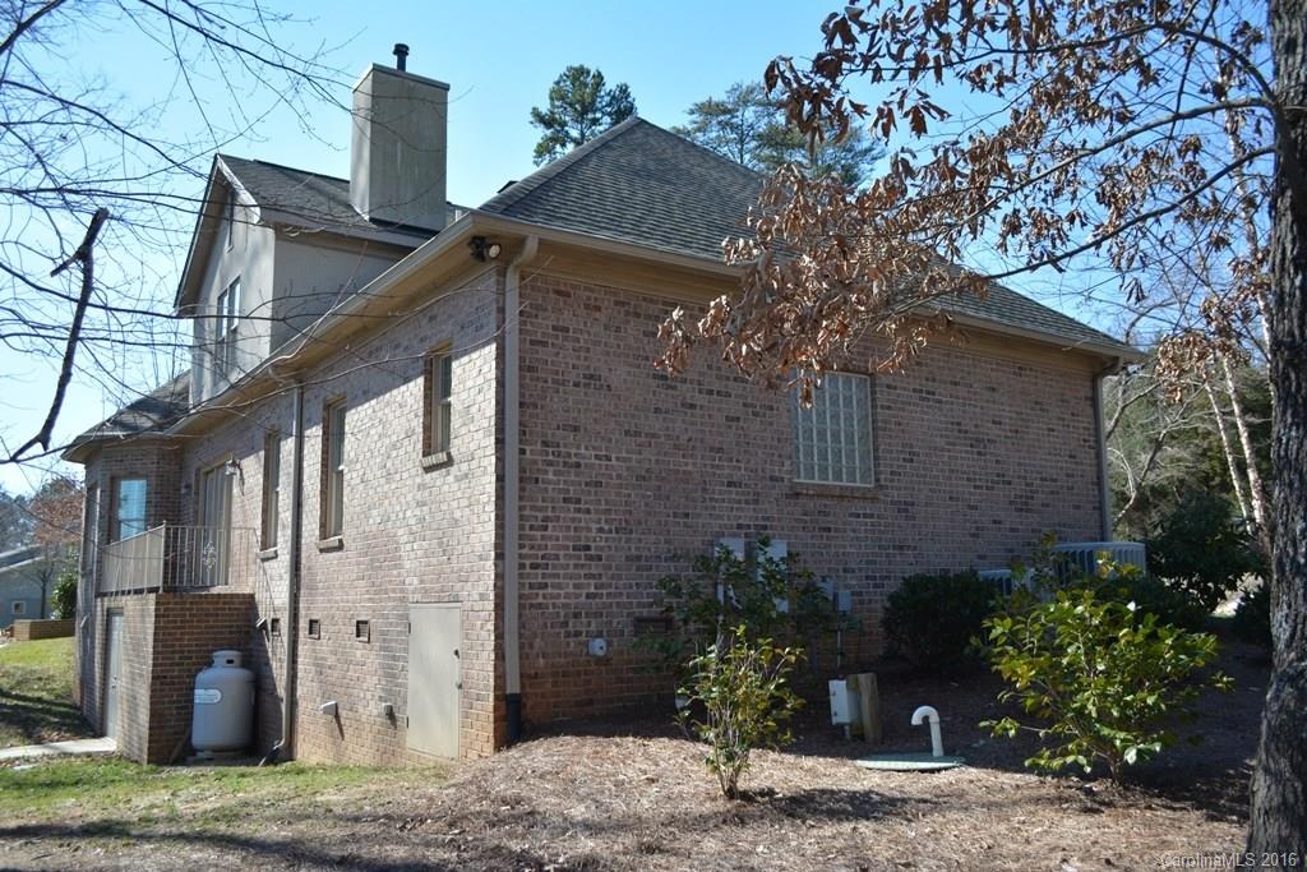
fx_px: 1089
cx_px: 654
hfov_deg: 61.9
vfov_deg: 43.6
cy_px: 436
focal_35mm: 30
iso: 800
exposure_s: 1/4000
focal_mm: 20
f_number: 3.8
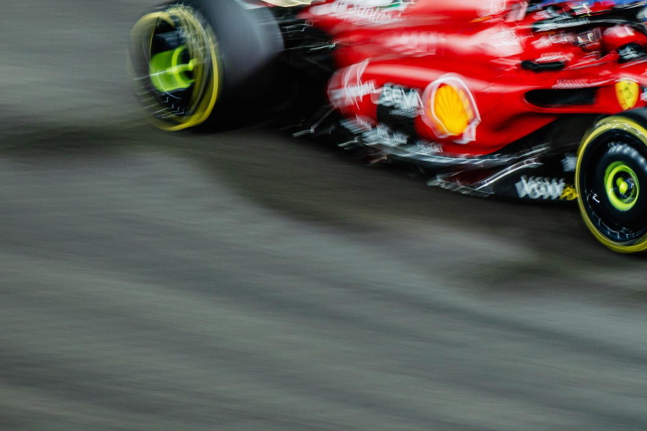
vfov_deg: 3.9
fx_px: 6326
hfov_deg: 5.8
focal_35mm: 352
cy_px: 101
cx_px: 607
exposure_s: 1/30
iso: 125
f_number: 5.6
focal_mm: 120
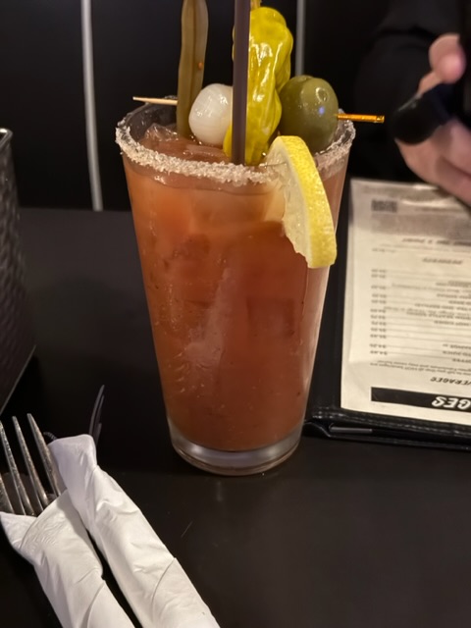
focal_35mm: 48
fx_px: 871
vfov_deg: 39.7
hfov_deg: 30.3
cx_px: 236
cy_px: 314
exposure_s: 1/11
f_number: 1.78
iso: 640
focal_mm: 6.86
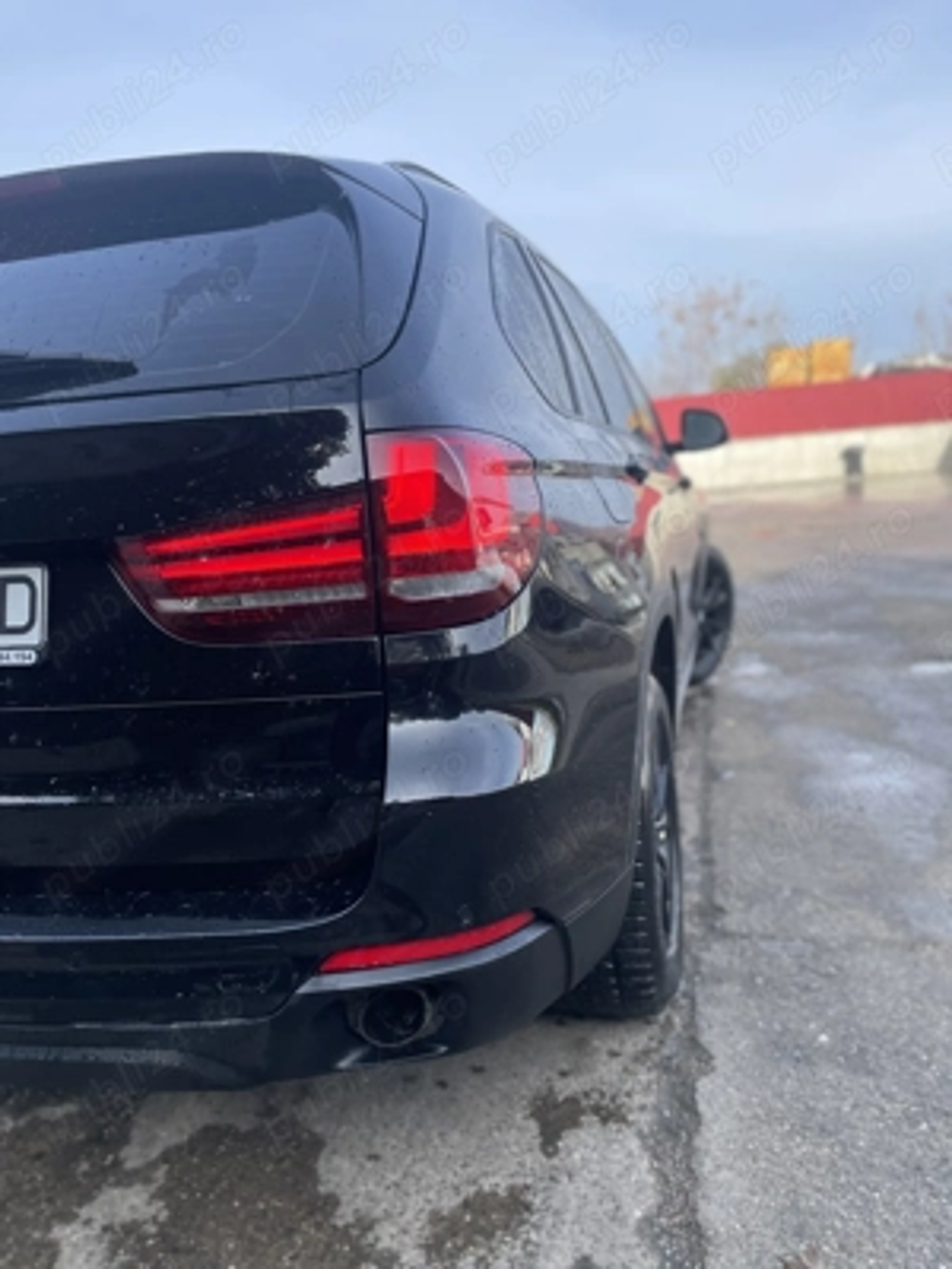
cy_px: 634
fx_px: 953
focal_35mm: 26
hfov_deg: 53.1
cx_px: 476
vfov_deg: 67.3
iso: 50
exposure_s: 1/1350
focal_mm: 4.2
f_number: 1.6
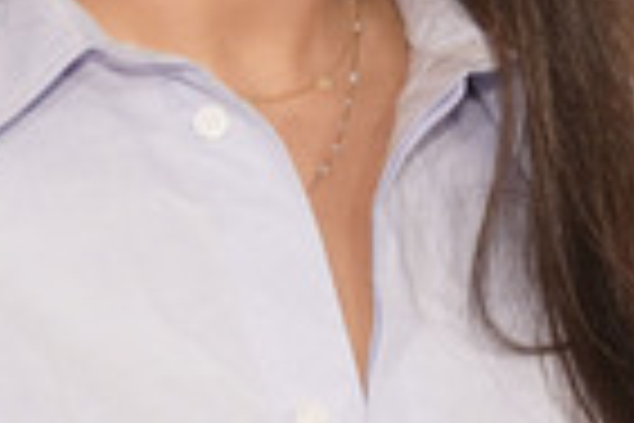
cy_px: -225
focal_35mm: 308
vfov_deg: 4.4
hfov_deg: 6.7
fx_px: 5424
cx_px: 232
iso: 1600
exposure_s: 1/125
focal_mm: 96
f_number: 4
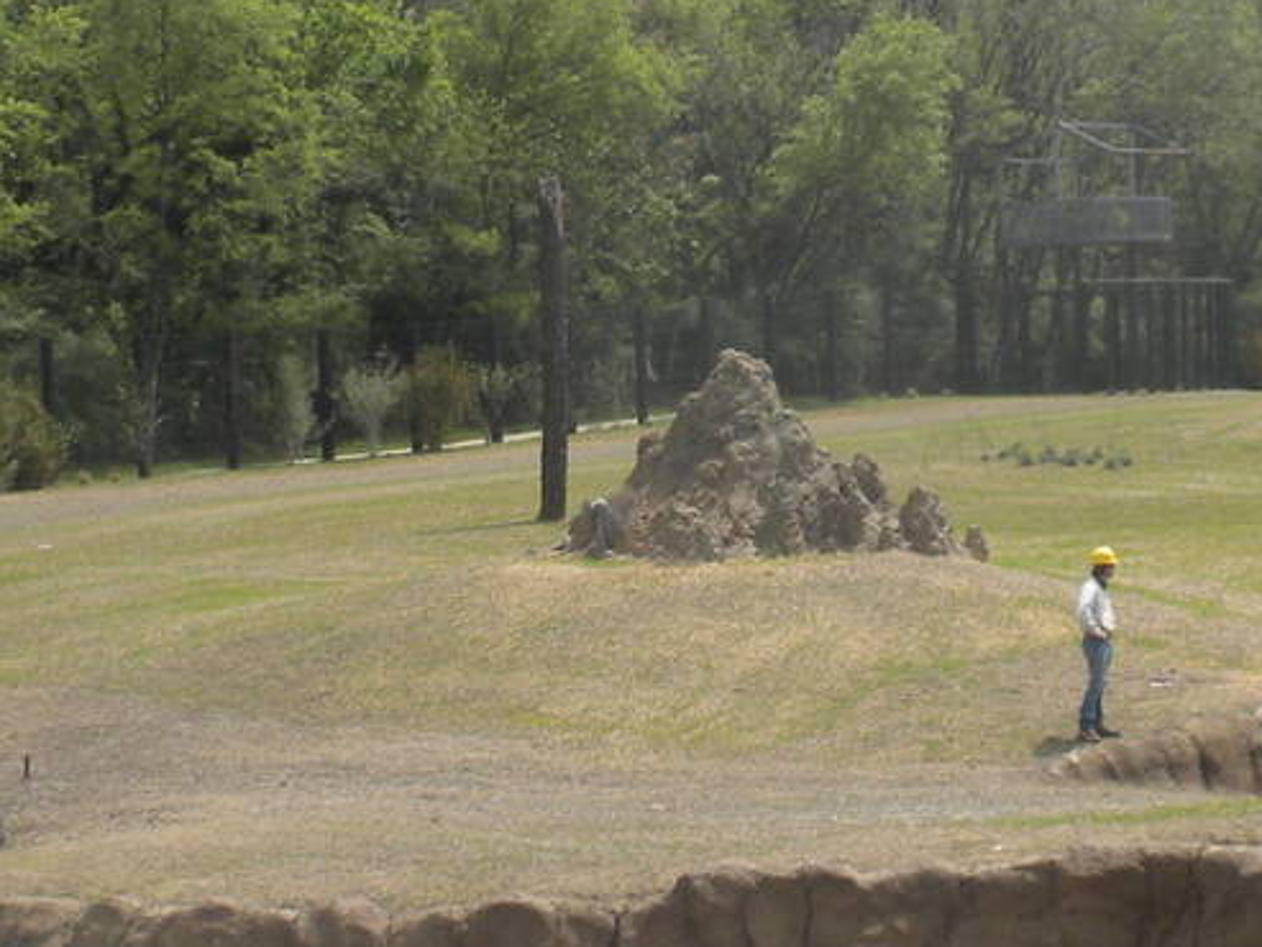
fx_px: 4376
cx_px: 653
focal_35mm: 120
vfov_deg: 12.3
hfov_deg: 16.4
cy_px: 586
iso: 64
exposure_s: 1/102
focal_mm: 6.6
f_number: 10
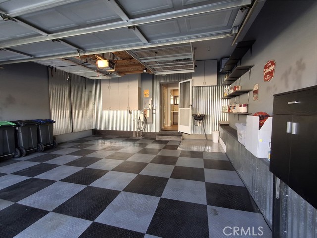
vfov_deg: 78.1
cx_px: 158
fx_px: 147
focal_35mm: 16
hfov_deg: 94.5
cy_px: 119
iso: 40
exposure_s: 1/60
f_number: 2.2
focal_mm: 1.64
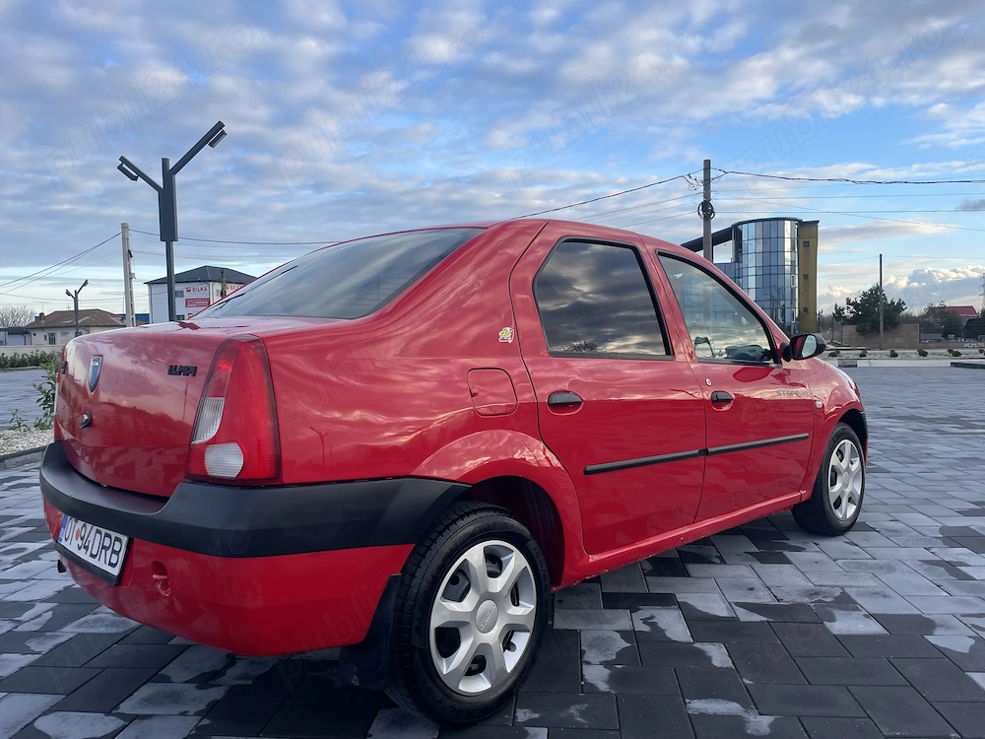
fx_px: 740
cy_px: 370
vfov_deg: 53.1
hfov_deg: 67.3
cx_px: 492
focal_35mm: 26
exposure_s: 1/779
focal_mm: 4.2
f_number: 1.6
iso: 32
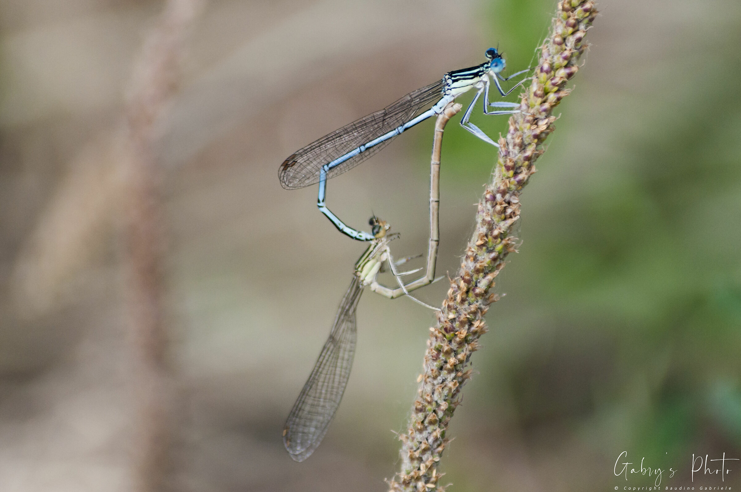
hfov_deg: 7.4
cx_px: 370
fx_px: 5705
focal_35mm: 278
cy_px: 246
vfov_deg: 4.9
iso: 1250
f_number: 5.6
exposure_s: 1/640
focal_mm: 185
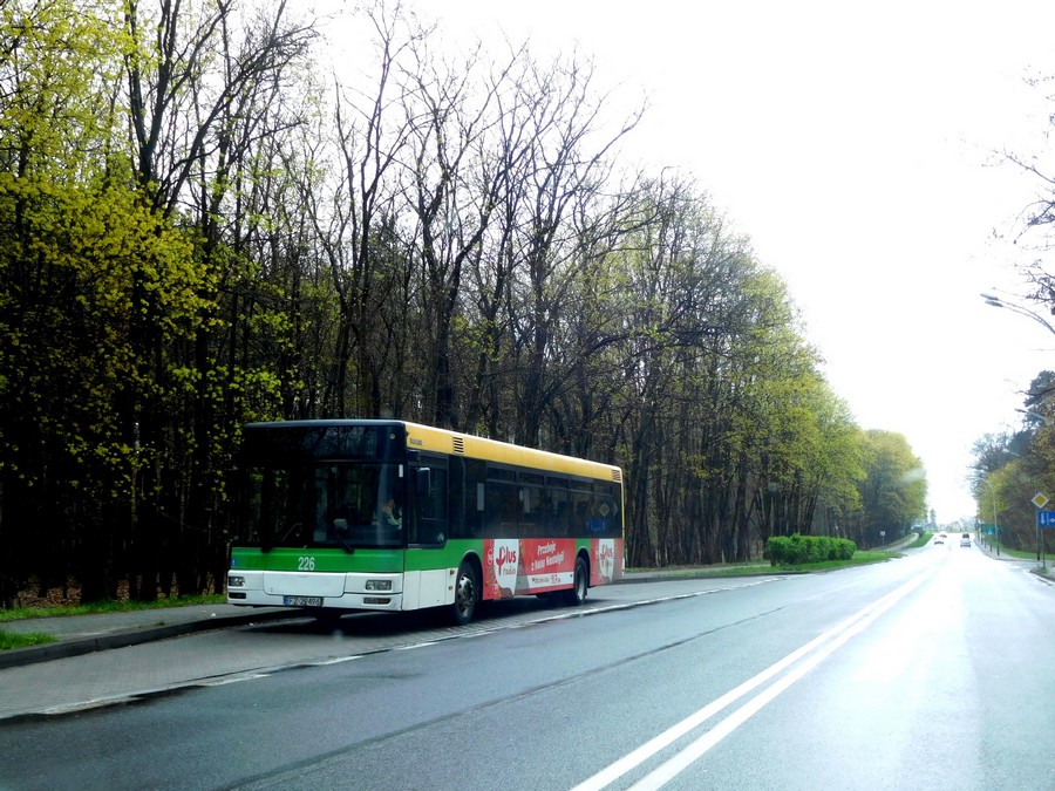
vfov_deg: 36.0
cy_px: 396
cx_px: 528
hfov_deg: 46.8
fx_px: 1219
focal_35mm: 40
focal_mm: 7.1
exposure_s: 1/200
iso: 125
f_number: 3.9
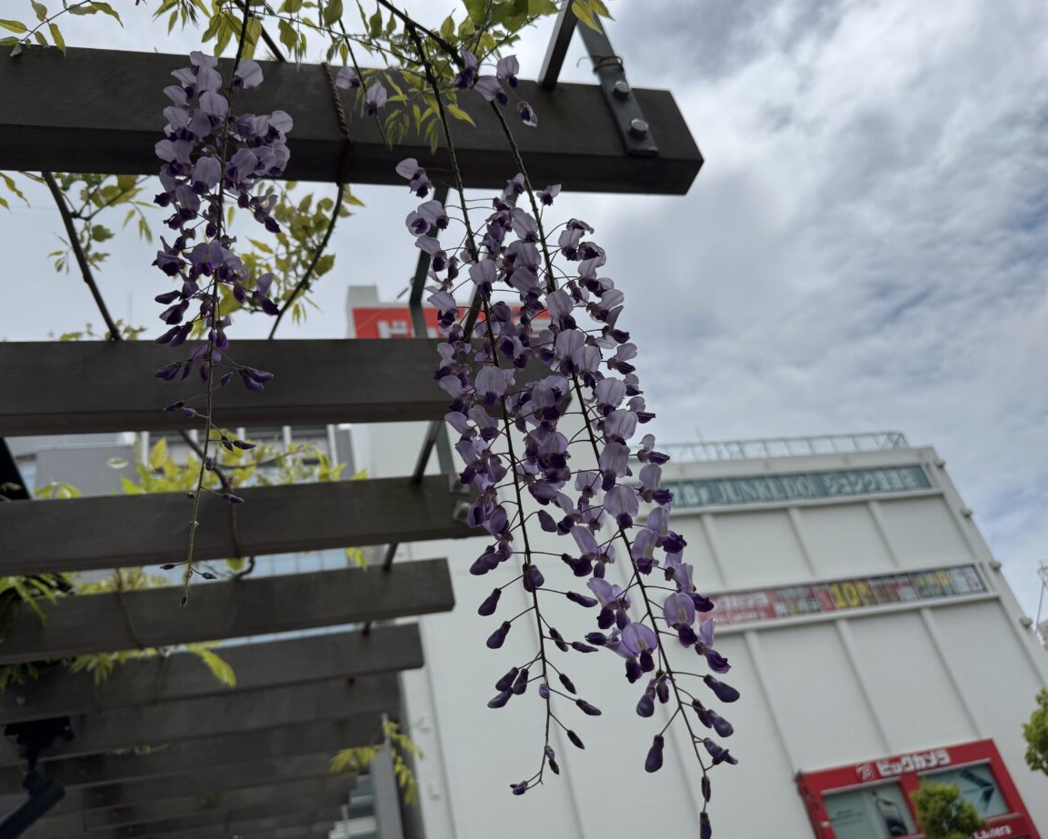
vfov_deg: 55.0
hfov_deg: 65.8
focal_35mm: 26
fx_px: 807
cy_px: 418
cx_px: 468
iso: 64
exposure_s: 1/12346
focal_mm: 6.76
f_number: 1.78
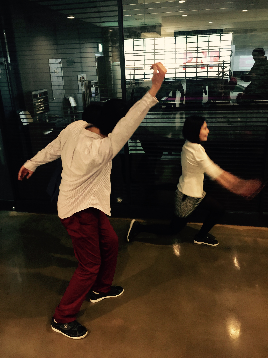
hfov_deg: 48.2
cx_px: 134
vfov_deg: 61.7
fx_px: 299
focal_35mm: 29
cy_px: 179
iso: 64
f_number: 2.2
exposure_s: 1/4
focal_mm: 4.15
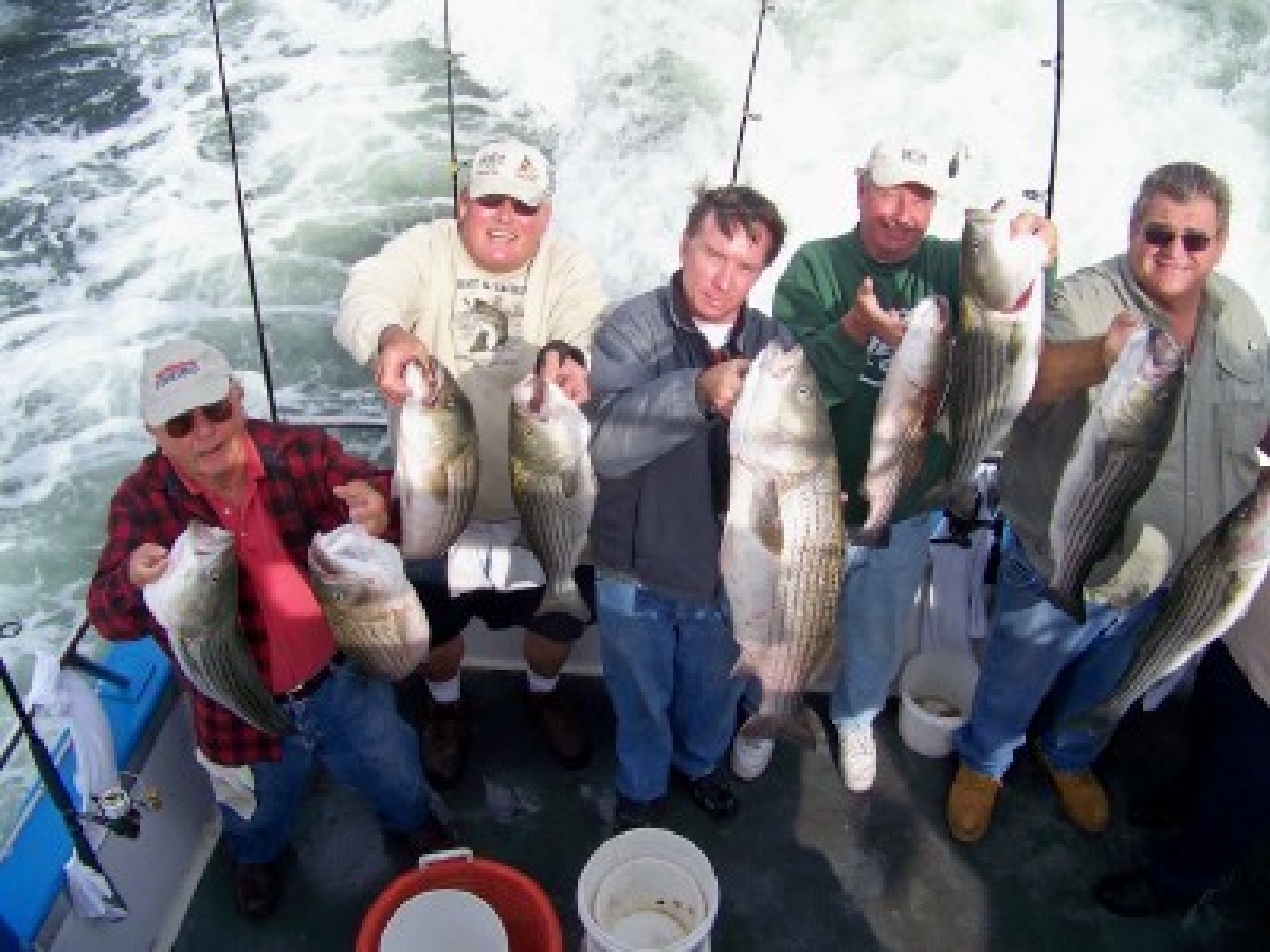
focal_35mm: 36
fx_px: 1321
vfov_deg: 39.7
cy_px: 476
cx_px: 635
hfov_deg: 51.4
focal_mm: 5.85
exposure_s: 1/640
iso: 64
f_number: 2.8
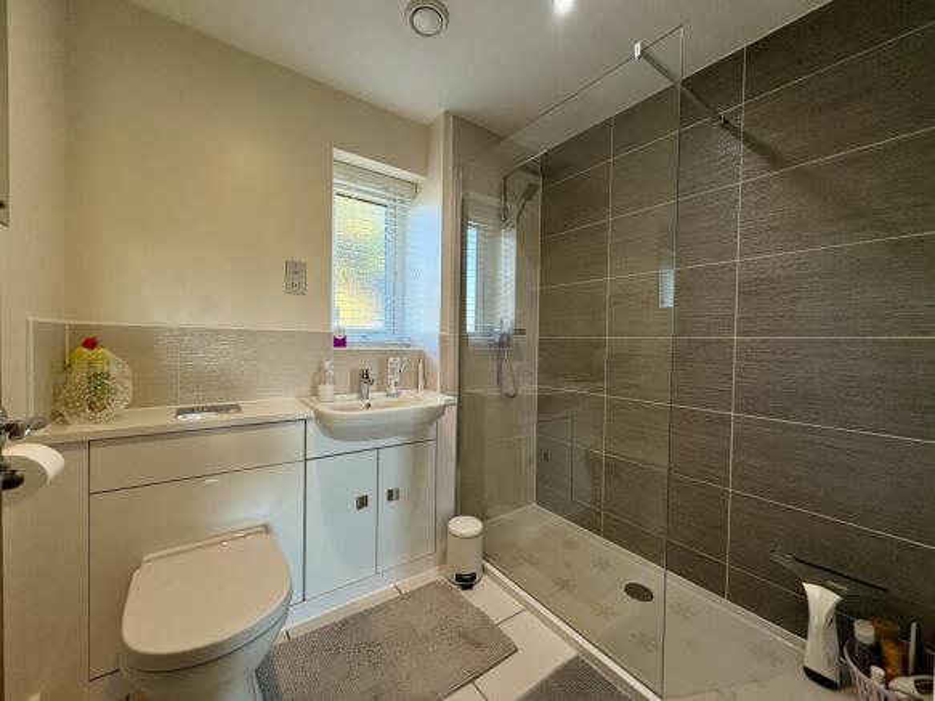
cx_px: 468
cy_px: 350
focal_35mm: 14
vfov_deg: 85.7
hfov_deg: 102.1
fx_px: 378
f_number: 2.2
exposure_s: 1/60
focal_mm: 2.22
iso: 250
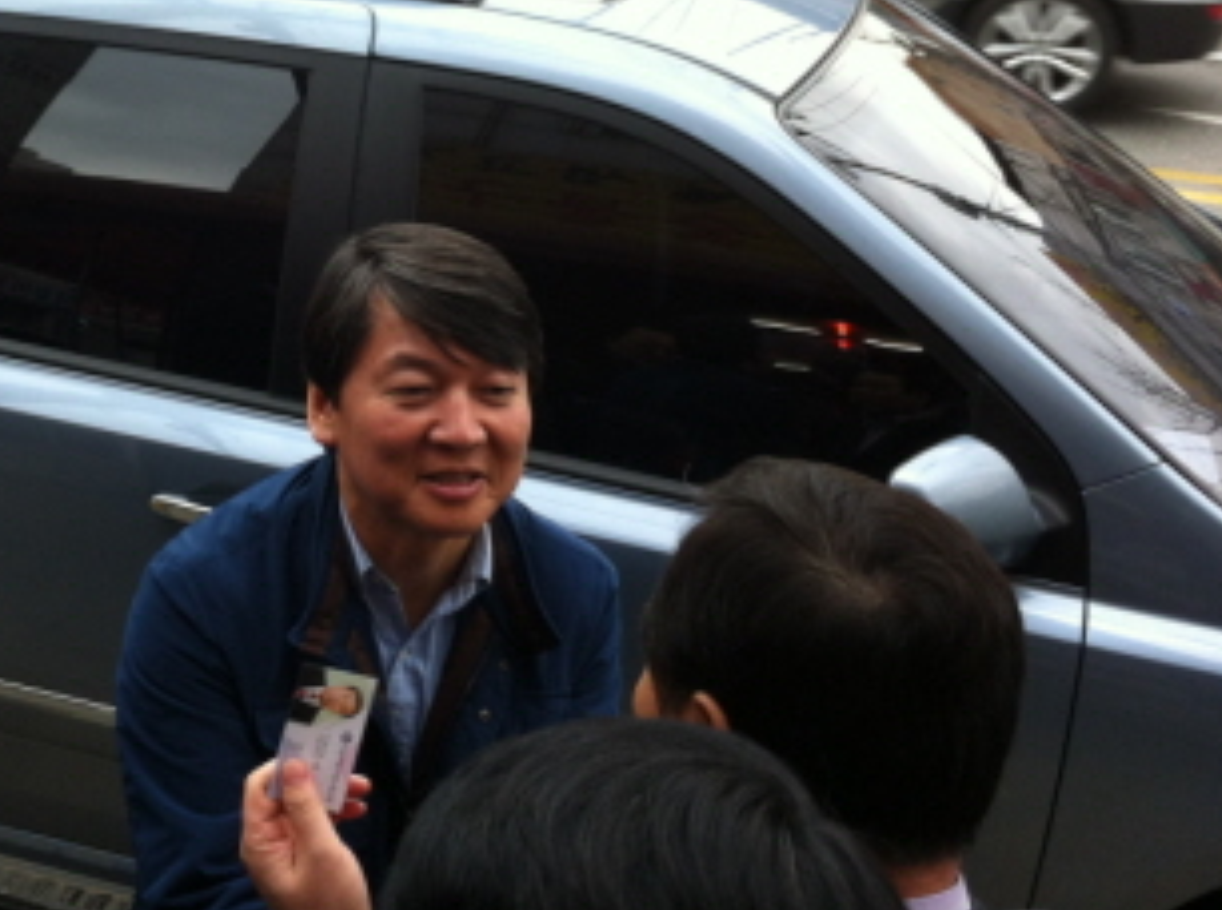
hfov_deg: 46.9
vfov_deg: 35.8
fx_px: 1409
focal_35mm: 40
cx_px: 639
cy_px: 433
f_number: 2.8
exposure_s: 1/60
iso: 80
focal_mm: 3.85
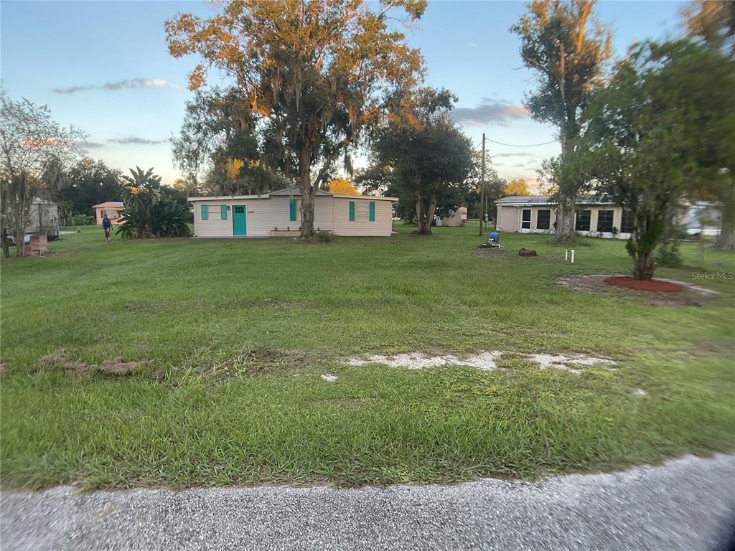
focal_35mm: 29
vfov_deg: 48.2
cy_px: 276
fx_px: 616
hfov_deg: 61.7
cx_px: 368
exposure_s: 1/120
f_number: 1.8
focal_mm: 3
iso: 32
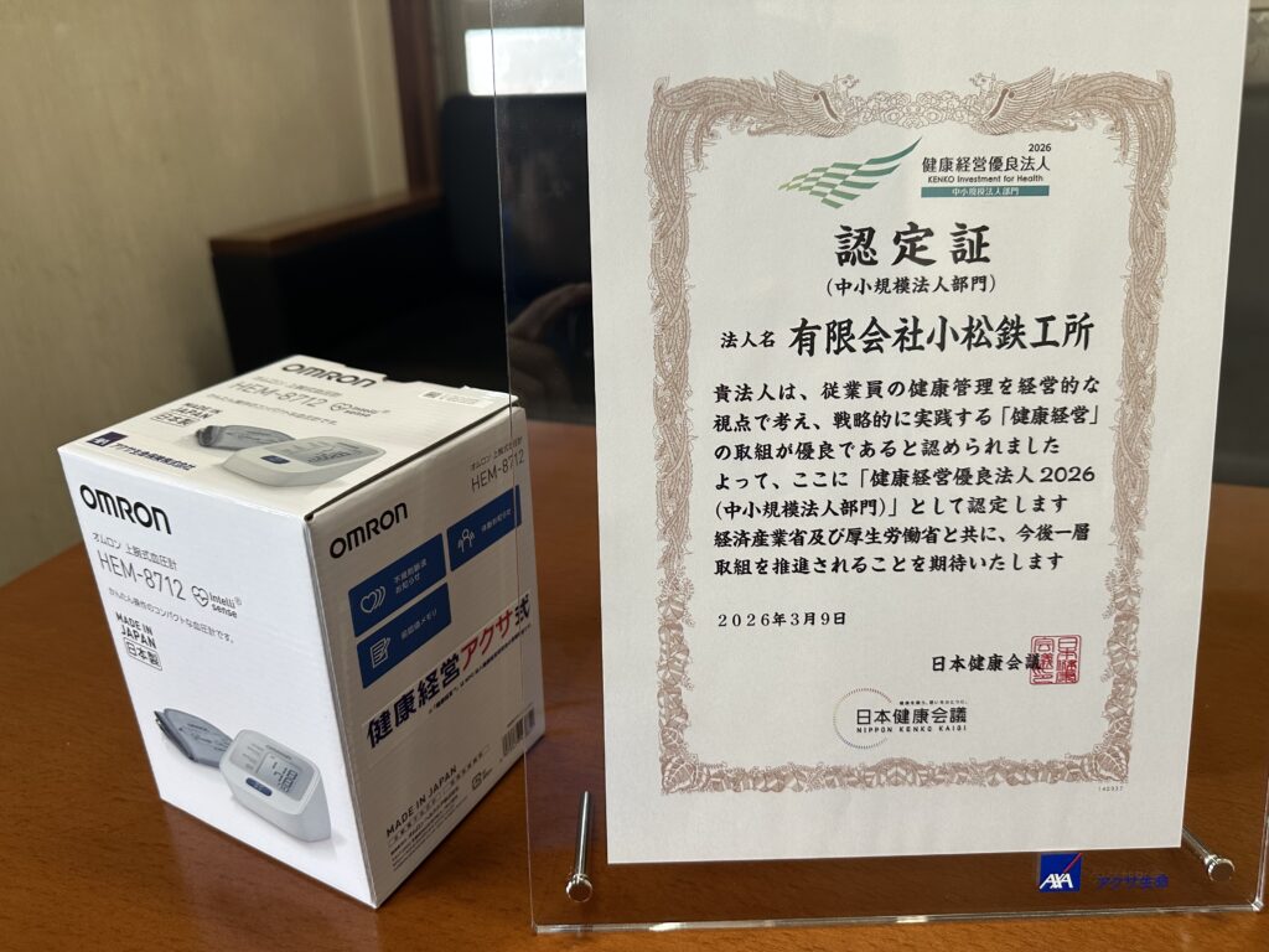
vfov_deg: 56.8
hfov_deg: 71.6
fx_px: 880
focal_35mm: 24
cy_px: 476
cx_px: 634
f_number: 1.78
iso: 160
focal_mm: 6.86
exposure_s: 1/120
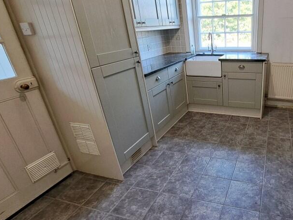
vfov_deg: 61.1
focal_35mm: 22
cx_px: 220
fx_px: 186
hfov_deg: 71.1
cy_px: 106
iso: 100
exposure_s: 1/50
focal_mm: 1.74
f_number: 2.2
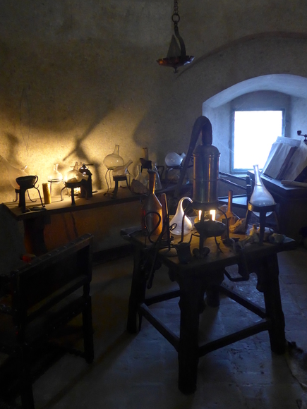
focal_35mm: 32
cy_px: 200
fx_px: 378
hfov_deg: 44.2
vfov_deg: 56.8
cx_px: 155
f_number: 2
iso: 800
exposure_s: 1/40
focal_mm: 6
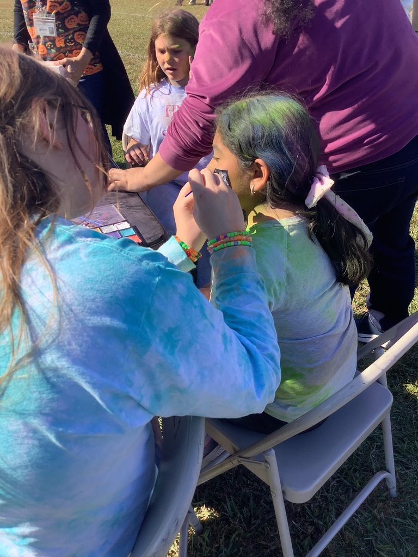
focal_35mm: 31
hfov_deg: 45.4
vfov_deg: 58.4
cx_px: 209
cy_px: 278
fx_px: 499
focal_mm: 3.3
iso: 25
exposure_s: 1/657
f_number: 2.4
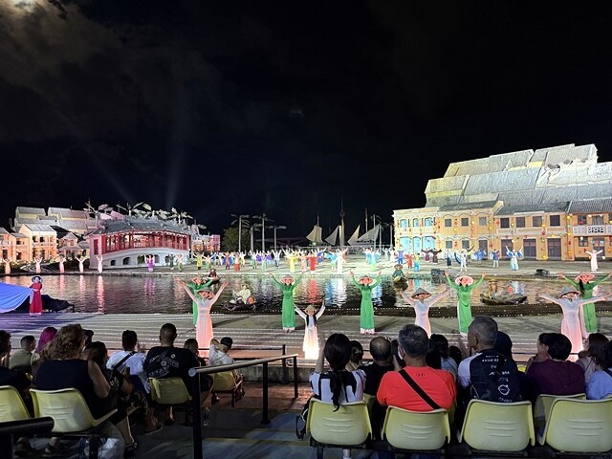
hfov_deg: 71.6
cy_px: 230
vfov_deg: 56.8
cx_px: 306
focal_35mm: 24
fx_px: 424
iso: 800
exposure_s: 1/33
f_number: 1.78
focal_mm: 6.76
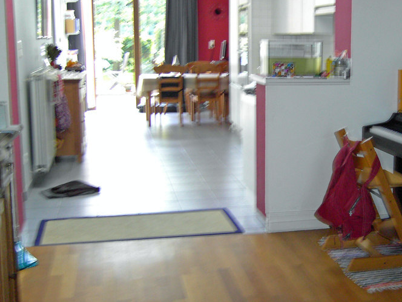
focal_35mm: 54
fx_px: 627
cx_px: 300
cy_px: 134
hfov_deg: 34.8
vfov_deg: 27.0
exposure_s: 1/22
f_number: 2.8
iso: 160
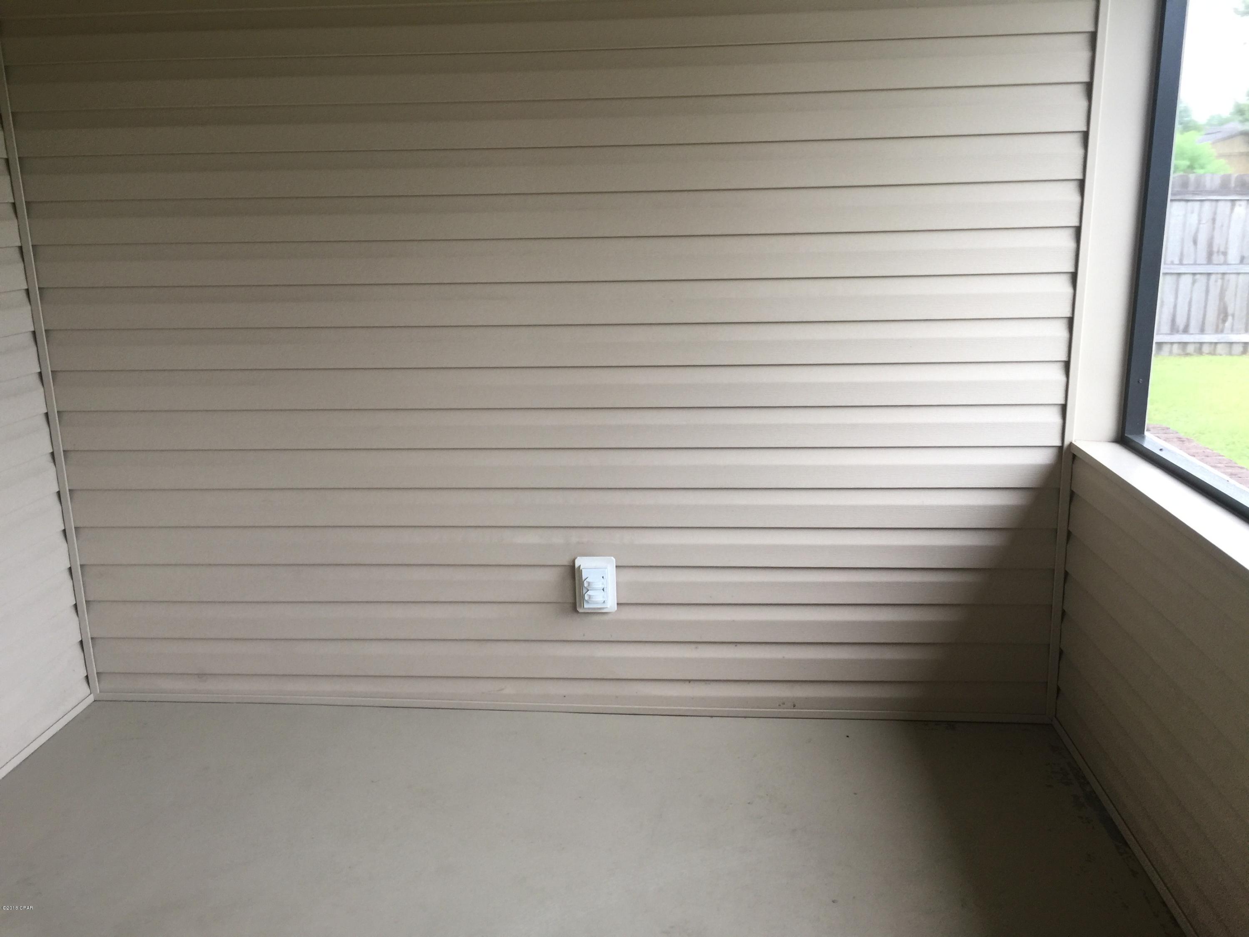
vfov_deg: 48.2
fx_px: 1046
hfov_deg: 61.7
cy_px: 468
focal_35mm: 29
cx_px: 624
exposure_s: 1/30
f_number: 2.2
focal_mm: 4.15
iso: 32
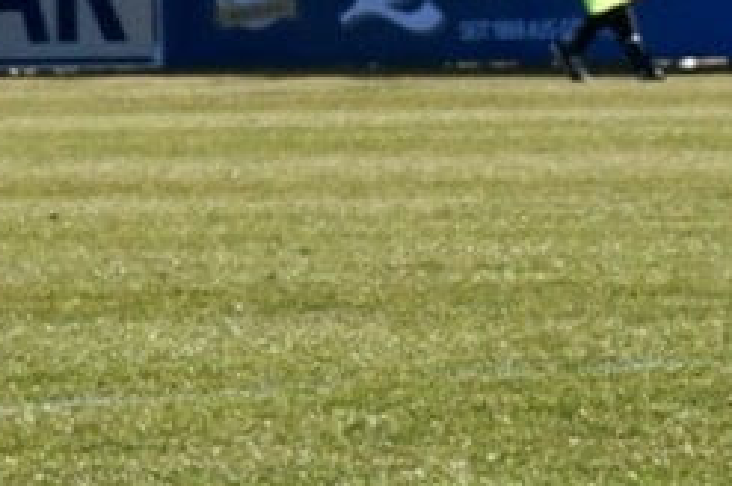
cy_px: 49
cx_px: -1088
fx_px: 14235
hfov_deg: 2.9
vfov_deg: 2.0
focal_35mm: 701
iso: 2500
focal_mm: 135
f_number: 14
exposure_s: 1/1600
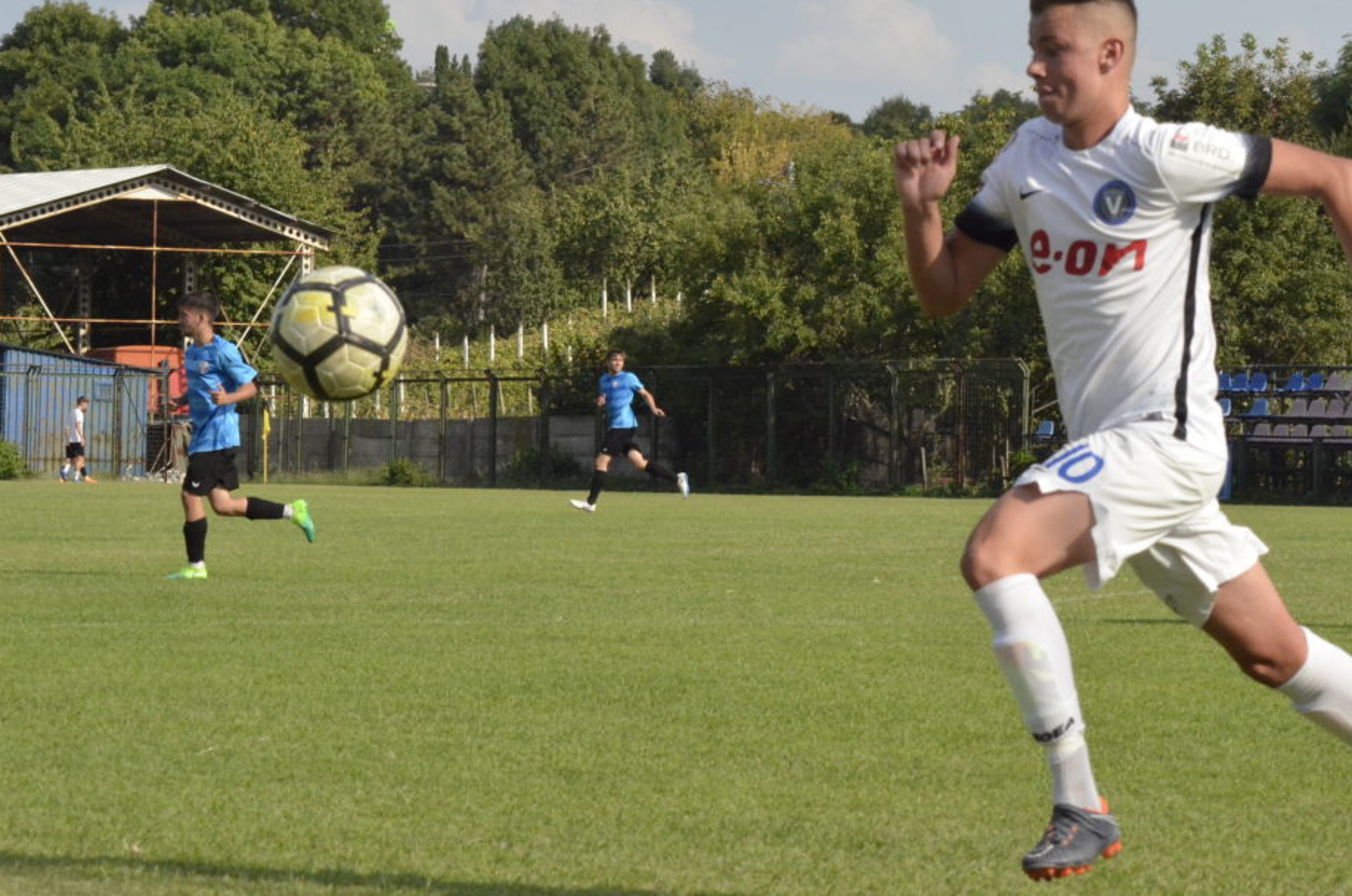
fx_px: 5569
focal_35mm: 149
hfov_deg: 13.8
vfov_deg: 9.2
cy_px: 429
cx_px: 779
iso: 3200
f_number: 13
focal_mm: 85
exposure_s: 1/2500
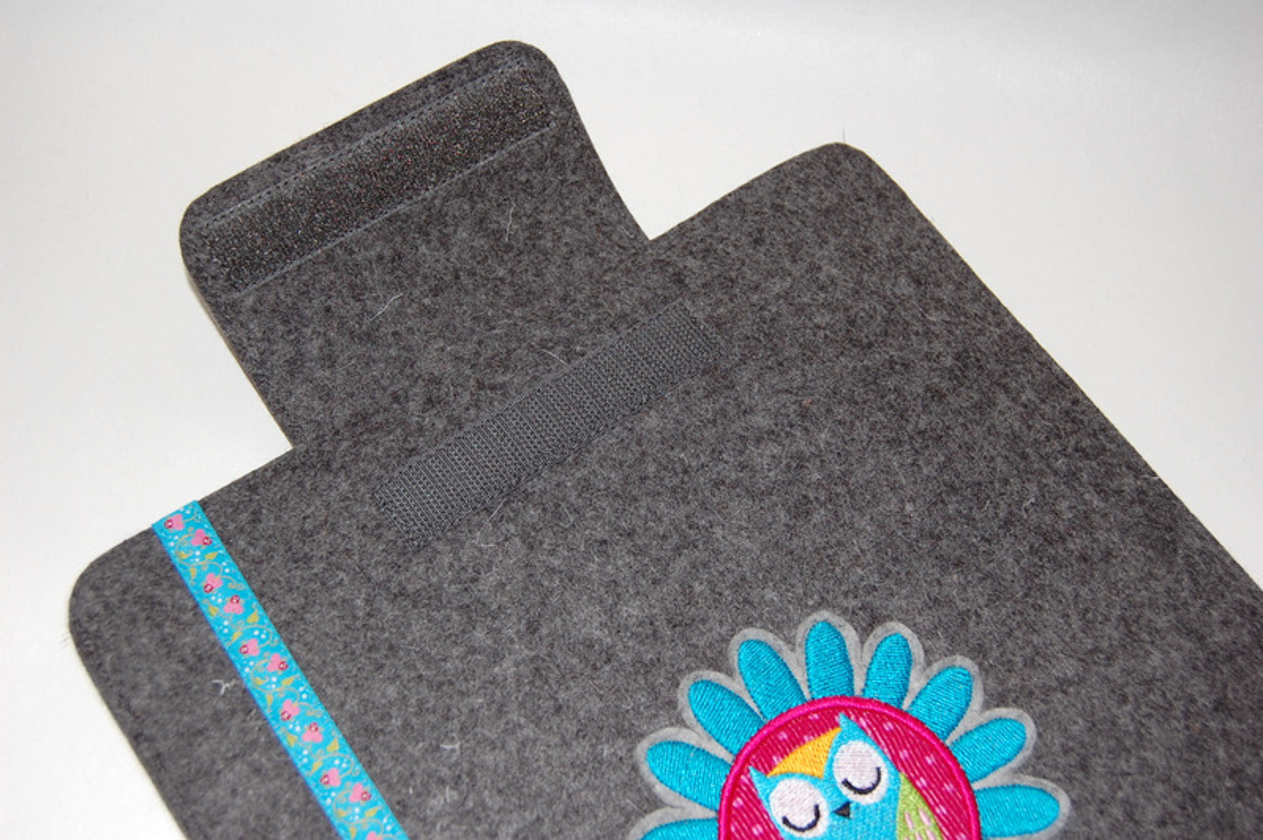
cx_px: 632
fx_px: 1472
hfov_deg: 46.4
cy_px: 420
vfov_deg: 31.8
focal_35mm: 42
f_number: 5.6
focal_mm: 28
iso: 200
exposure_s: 1/125
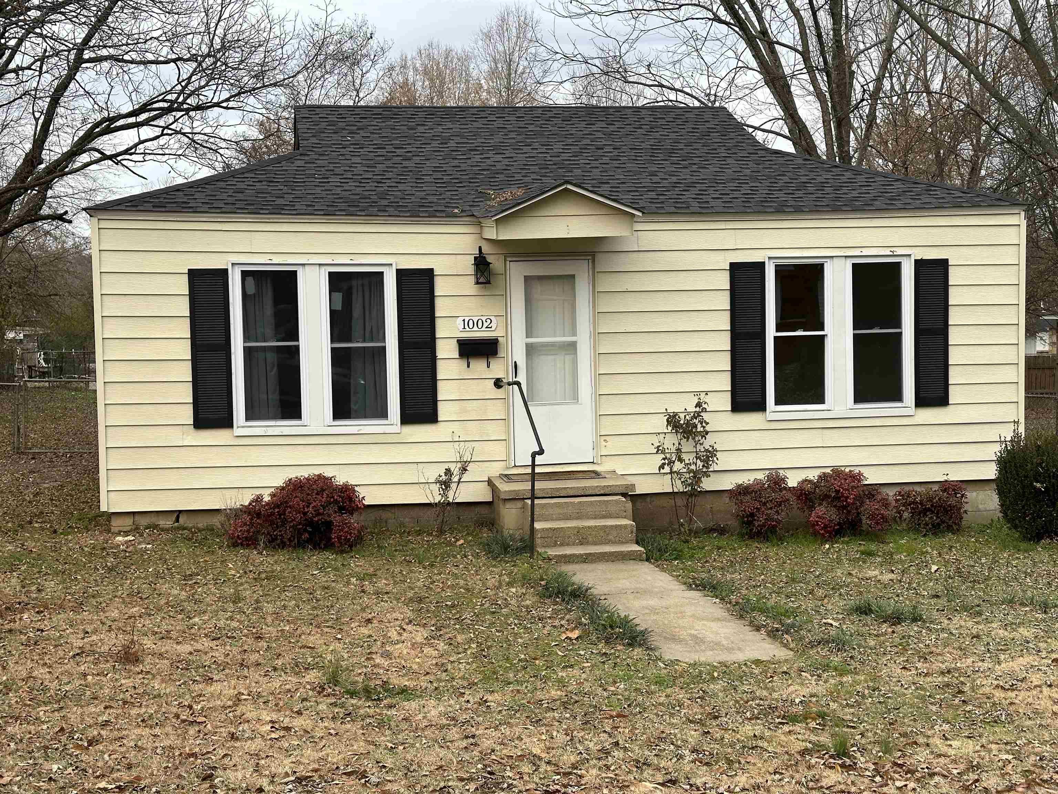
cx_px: 529
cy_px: 397
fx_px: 1467
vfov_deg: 30.3
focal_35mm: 48
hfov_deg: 39.7
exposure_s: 1/147
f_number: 1.78
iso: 50
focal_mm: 6.86
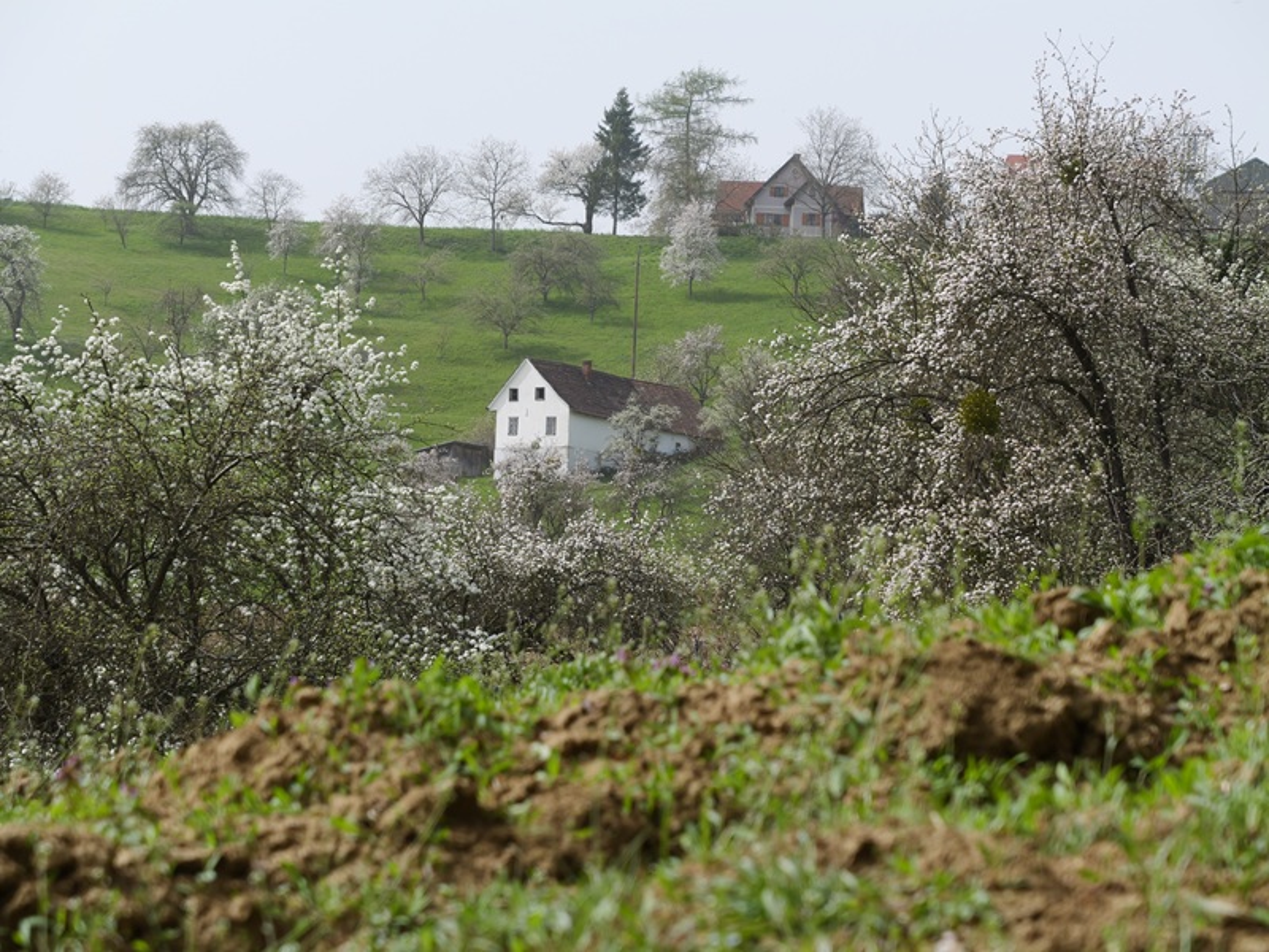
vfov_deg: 12.3
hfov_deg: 16.4
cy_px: 476
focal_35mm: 120
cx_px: 634
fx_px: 4399
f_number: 5.6
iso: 100
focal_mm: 60
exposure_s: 1/400
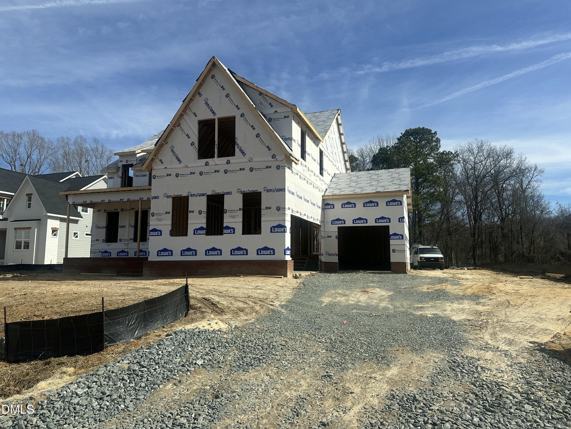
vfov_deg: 56.8
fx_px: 396
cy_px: 214
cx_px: 286
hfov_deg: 71.6
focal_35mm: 24
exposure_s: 1/6211
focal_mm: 6.86
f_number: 1.78
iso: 80
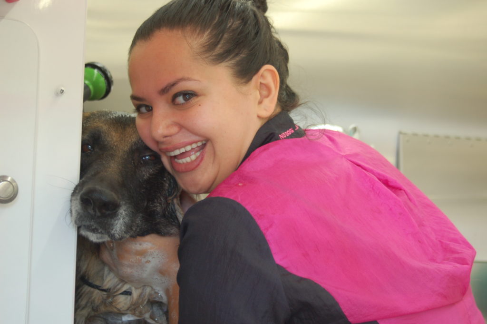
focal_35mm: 78
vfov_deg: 17.5
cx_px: 244
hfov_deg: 26.0
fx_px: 1054
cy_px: 162
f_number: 4.8
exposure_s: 1/80
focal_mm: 52
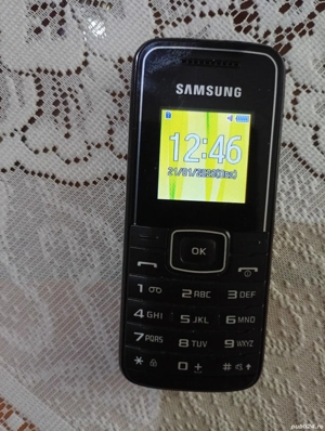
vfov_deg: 65.2
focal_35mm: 27
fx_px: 337
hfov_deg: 51.5
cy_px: 216
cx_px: 162
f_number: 1.8
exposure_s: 1/20
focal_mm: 3.84
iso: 591
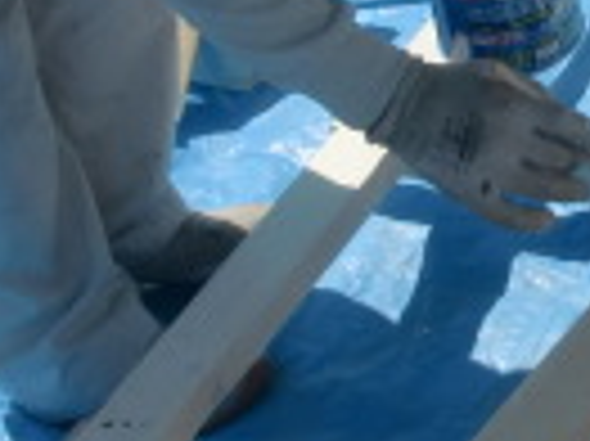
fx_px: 3167
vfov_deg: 7.9
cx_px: 829
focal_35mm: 186
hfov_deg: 10.4
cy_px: -27
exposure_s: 1/1000
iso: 64
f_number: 3.9
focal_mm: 6.66
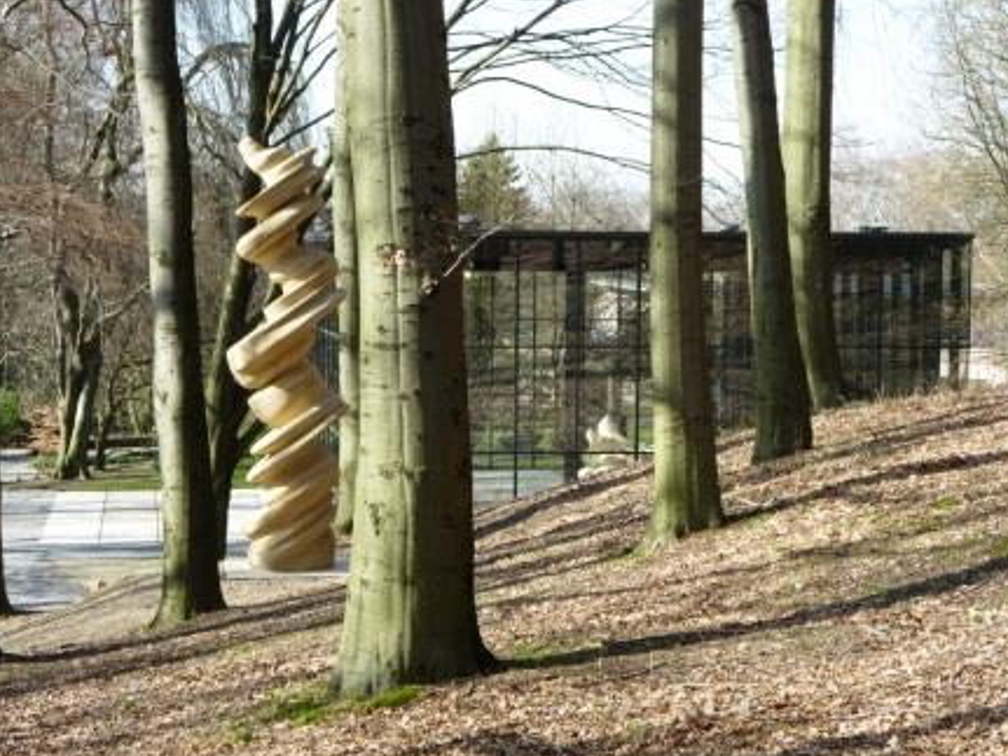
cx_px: 515
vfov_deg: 18.7
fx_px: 2300
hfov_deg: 24.7
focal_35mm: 79
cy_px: 389
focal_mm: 13.6
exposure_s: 1/80
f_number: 4.9
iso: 80
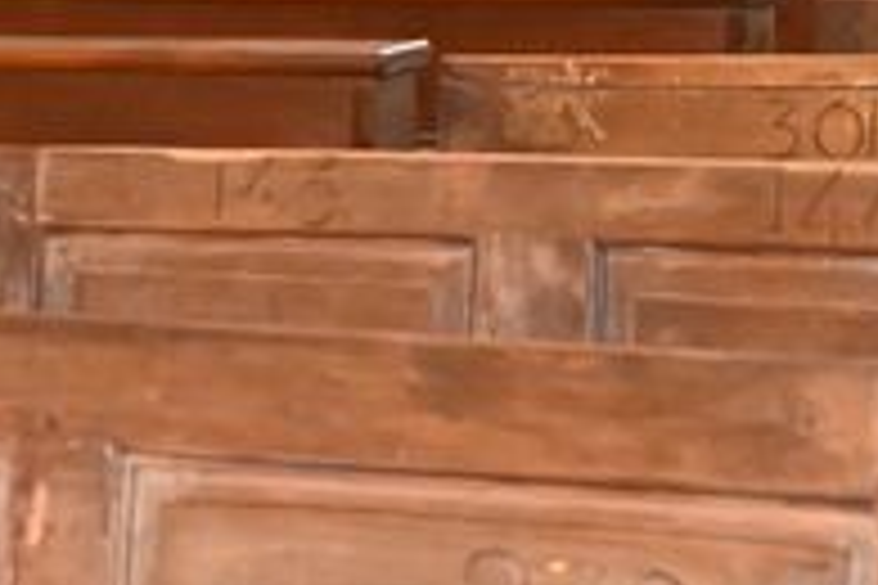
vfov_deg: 6.0
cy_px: 536
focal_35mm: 227
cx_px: -590
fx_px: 5536
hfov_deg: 8.8
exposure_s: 1/60
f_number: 5.3
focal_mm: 42
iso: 8000
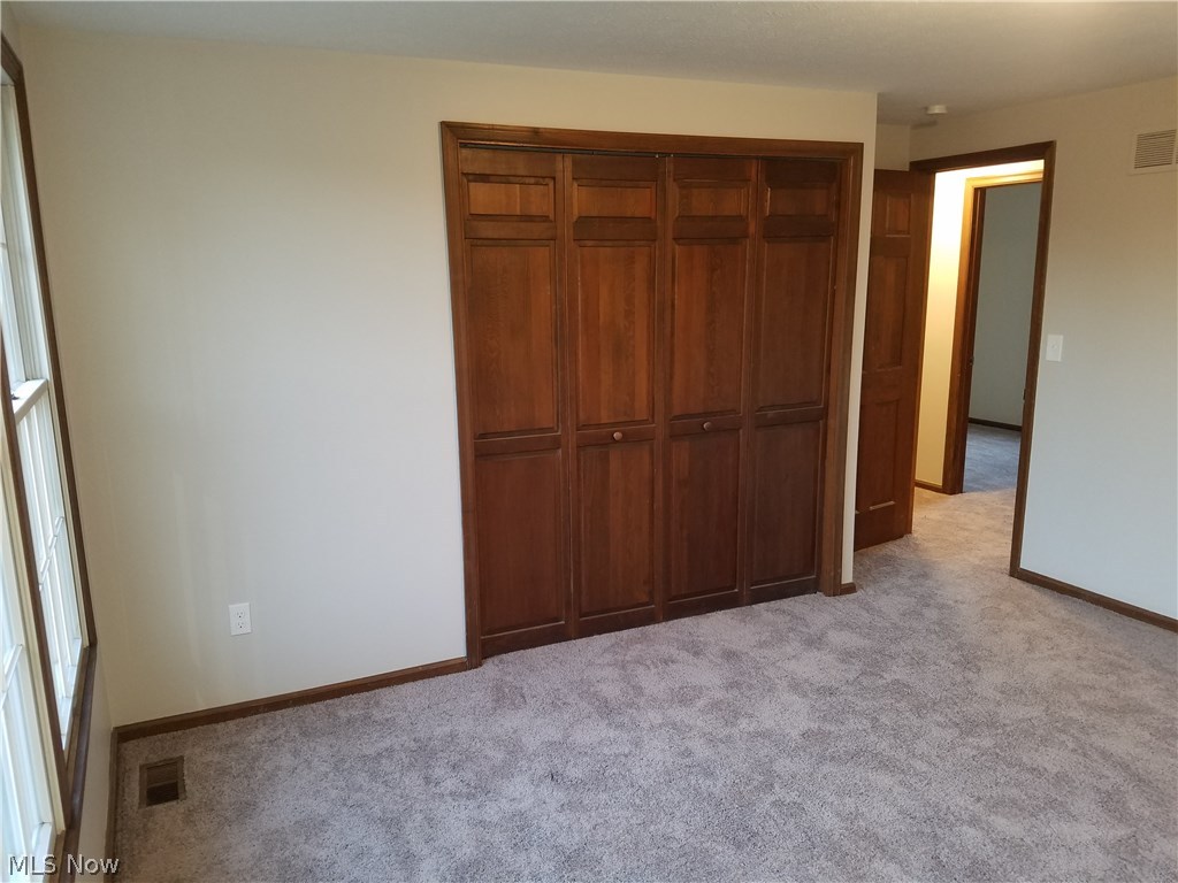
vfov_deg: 53.1
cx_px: 589
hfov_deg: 67.3
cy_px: 442
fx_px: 885
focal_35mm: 26
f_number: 1.7
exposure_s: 1/20
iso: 125
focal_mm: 4.2
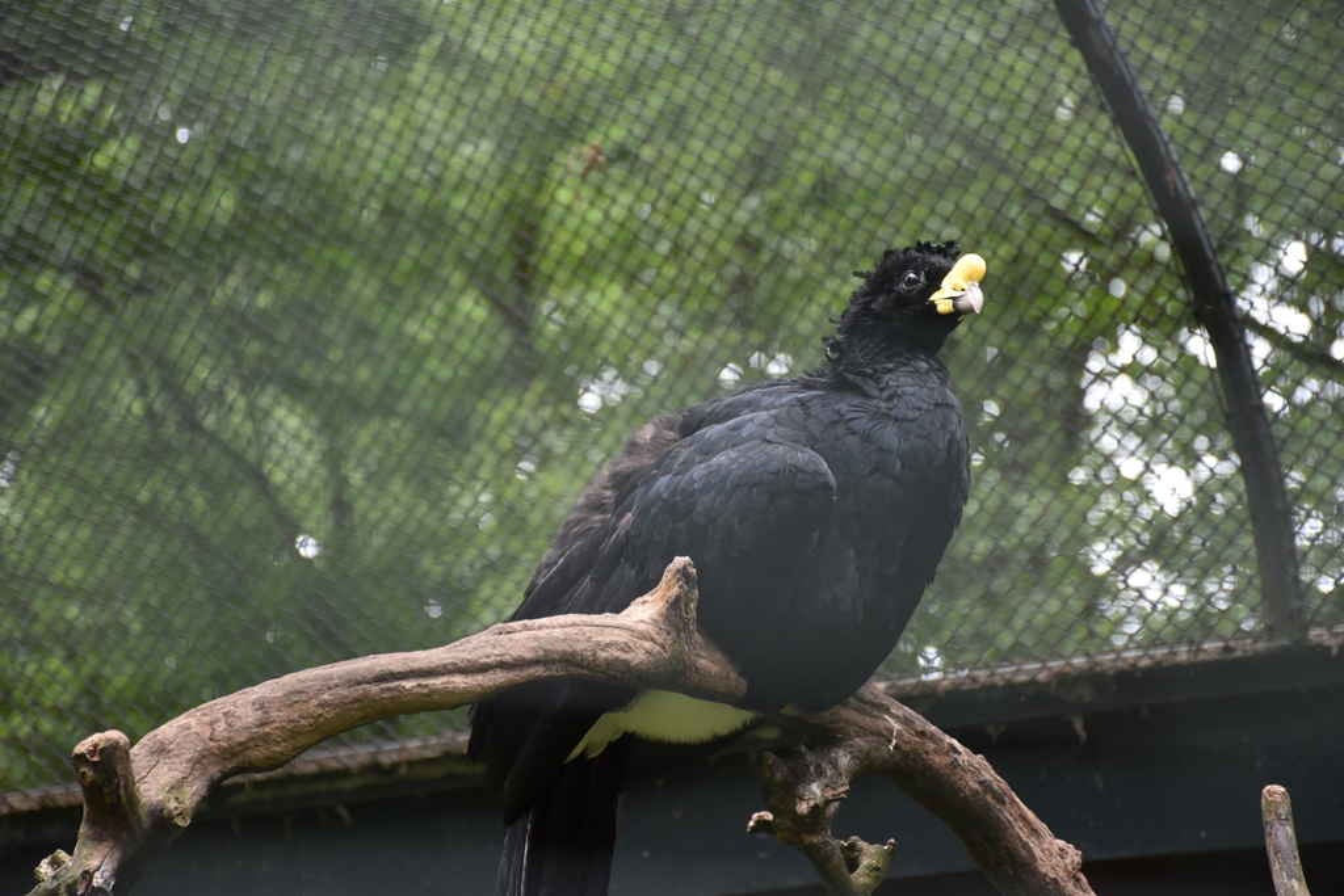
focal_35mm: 135
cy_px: 448
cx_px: 672
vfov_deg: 10.2
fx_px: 5040
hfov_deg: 15.2
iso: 400
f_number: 5.3
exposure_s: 1/60
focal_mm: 90
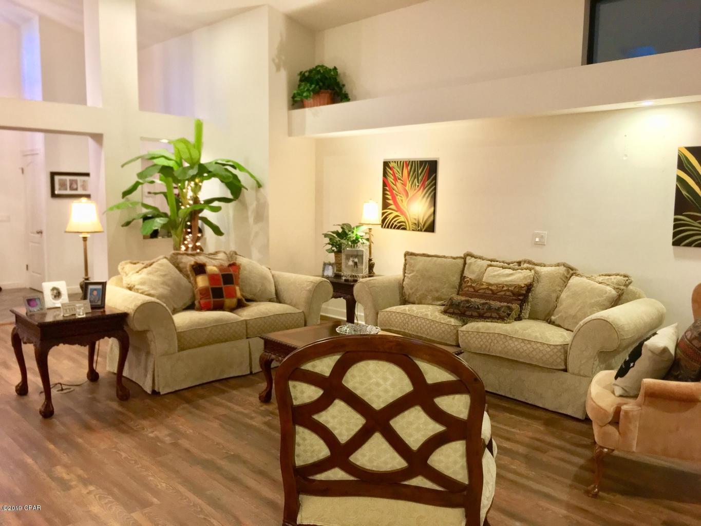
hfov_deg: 61.7
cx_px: 350
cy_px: 263
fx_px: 587
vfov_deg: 48.2
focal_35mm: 29
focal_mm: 4.15
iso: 200
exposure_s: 1/24
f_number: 2.2
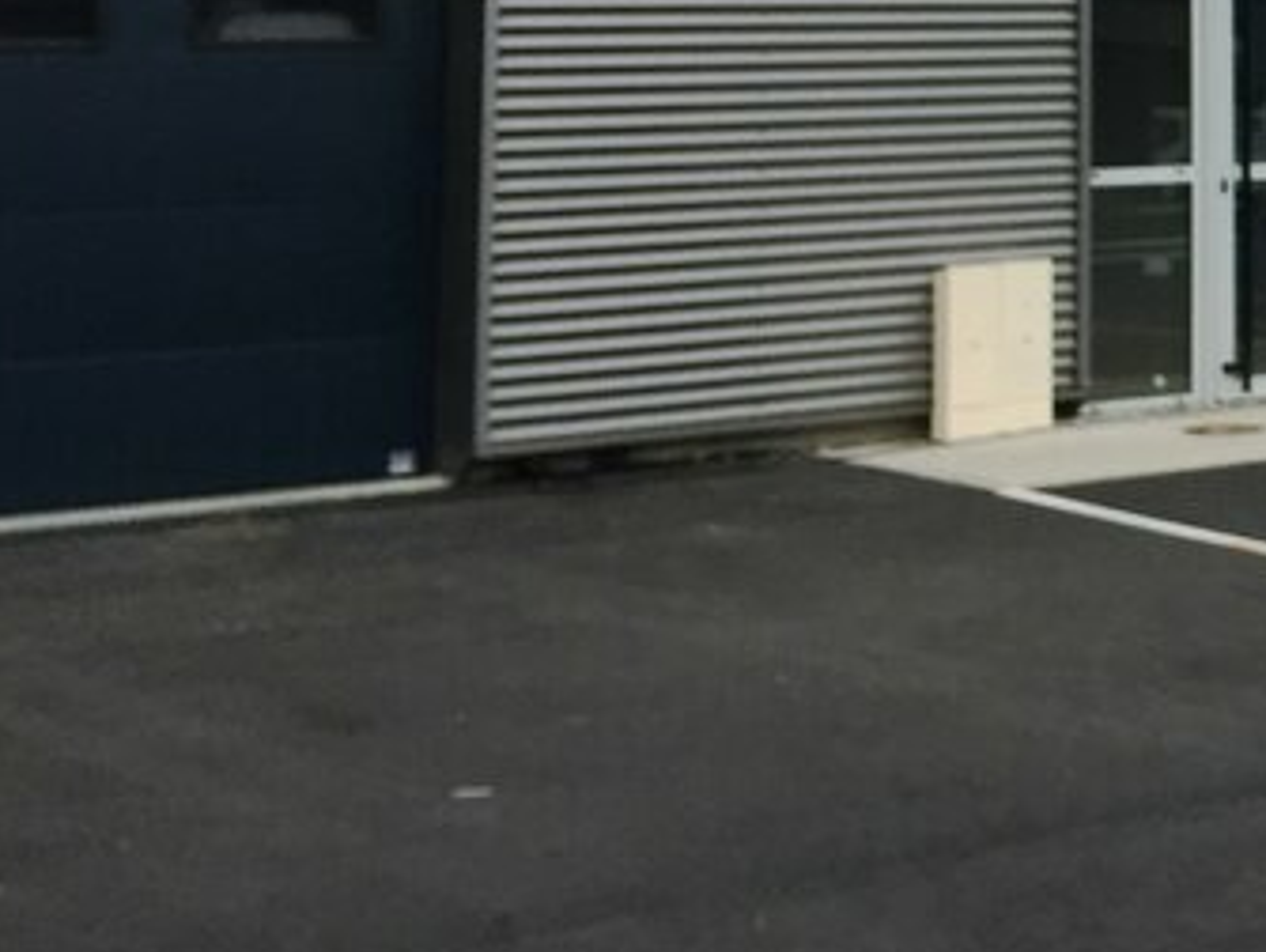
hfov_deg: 21.0
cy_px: -261
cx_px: 1712
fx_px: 3039
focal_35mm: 83
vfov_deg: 16.9
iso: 32
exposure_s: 1/2198
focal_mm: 4.15
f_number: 2.2
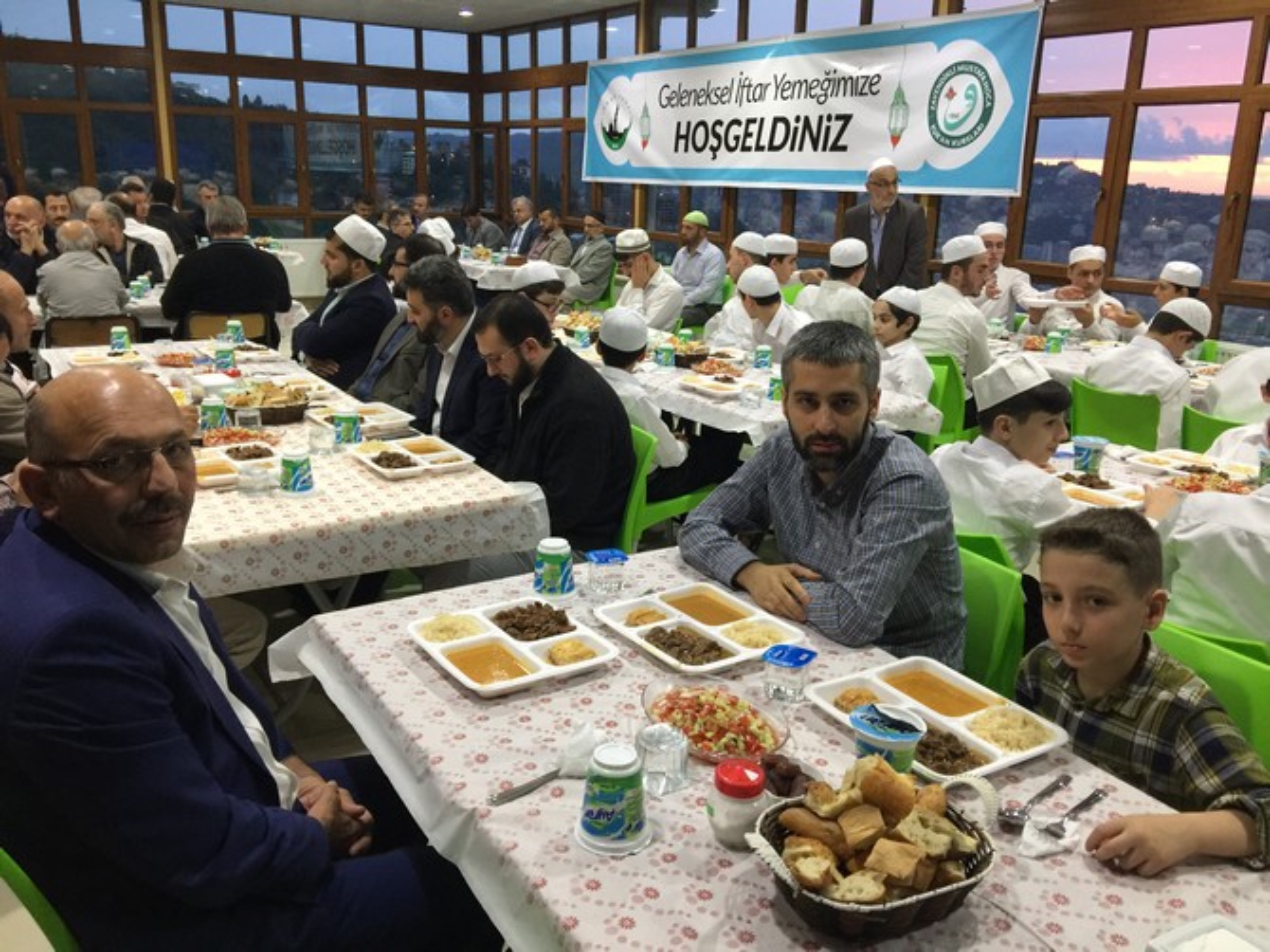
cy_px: 476
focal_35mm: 29
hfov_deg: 61.7
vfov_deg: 48.2
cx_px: 635
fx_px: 1064
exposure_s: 1/17
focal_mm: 4.15
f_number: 2.2
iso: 100
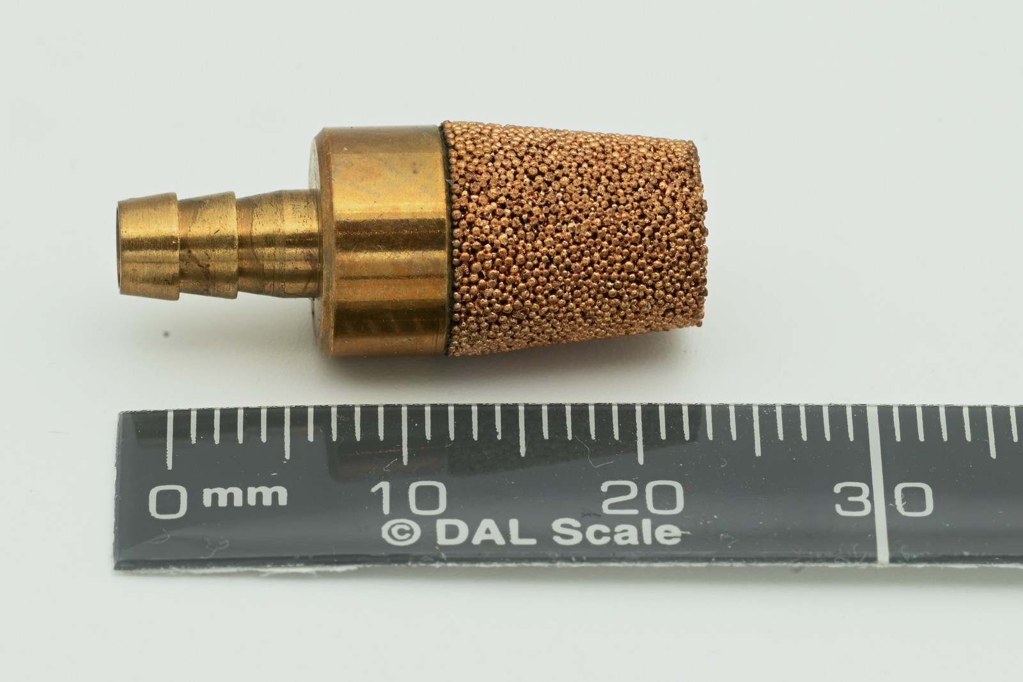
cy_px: 341
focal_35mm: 105
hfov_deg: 19.5
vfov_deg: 13.0
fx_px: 2984
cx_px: 512
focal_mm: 105
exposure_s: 1/4
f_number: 22
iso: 100
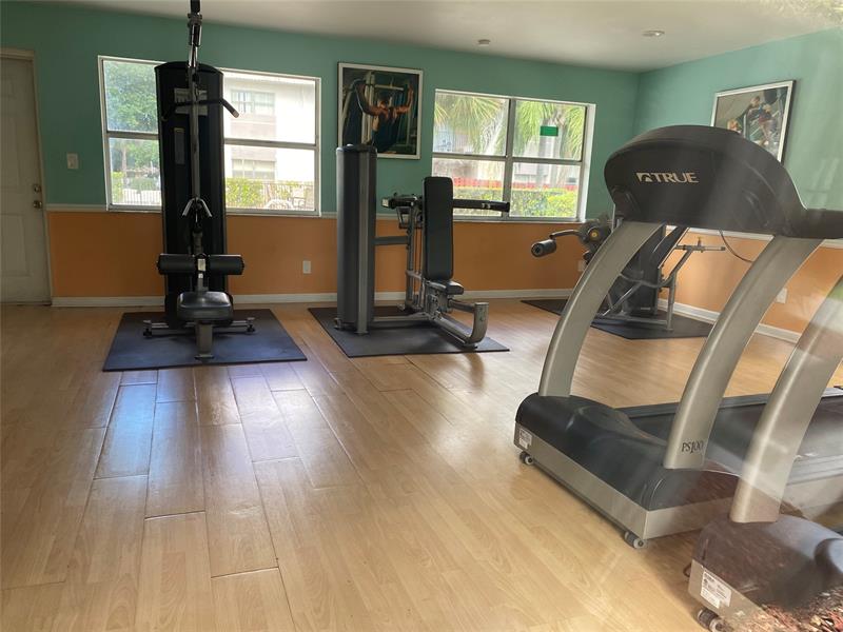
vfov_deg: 53.1
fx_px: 633
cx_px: 422
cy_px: 316
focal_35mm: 26
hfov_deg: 67.3
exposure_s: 1/121
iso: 64
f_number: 1.8
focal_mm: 4.25
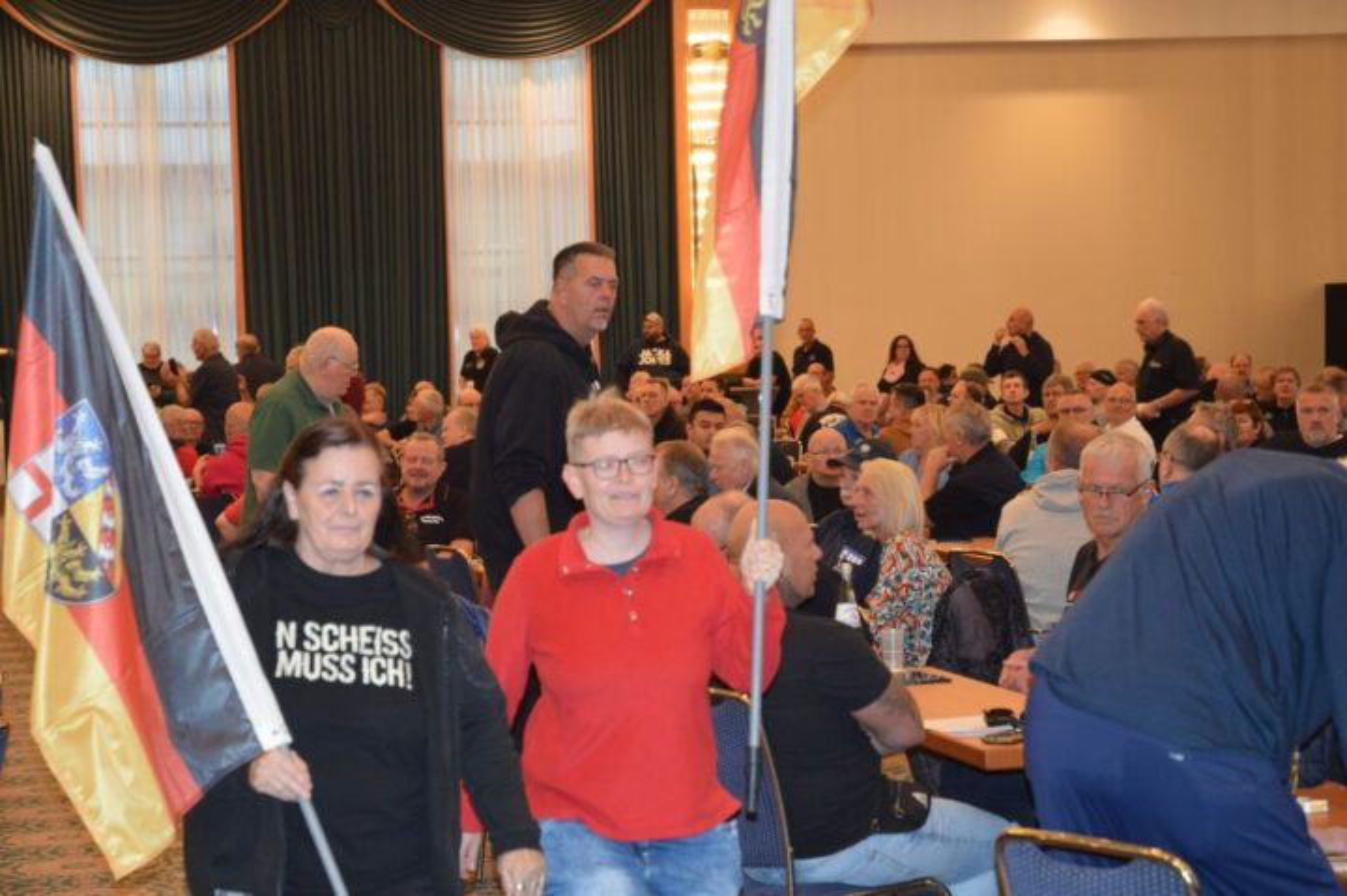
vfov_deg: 15.2
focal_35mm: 90
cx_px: 674
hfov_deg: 22.6
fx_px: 3365
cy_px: 448
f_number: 4.5
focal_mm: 60
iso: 1100
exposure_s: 1/60
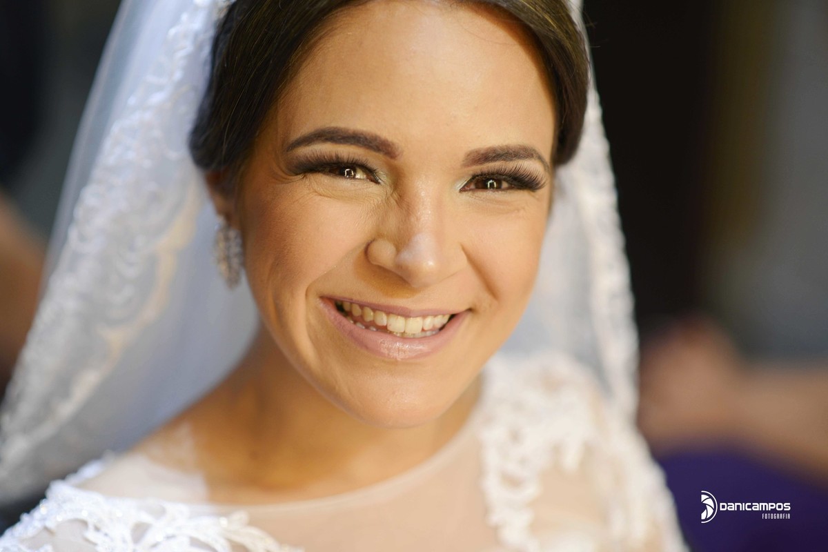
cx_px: 414
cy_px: 276
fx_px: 1955
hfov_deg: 23.9
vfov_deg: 16.1
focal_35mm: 85
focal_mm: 85
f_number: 2
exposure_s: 1/80
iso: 320
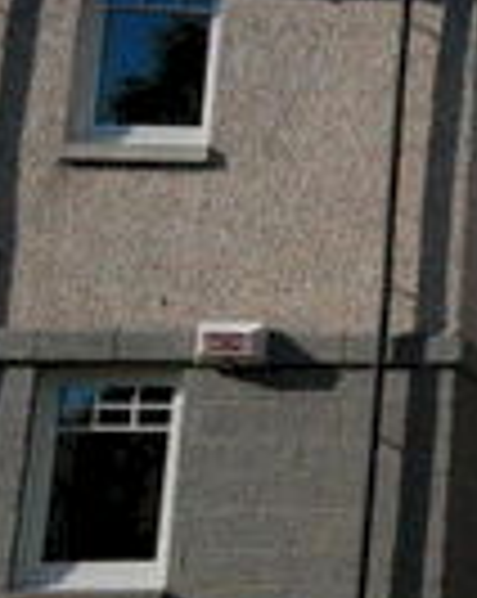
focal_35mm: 89
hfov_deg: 13.9
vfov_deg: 21.5
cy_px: 202
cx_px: 1022
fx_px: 1574
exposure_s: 1/1250
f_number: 18
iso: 1600
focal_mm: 12
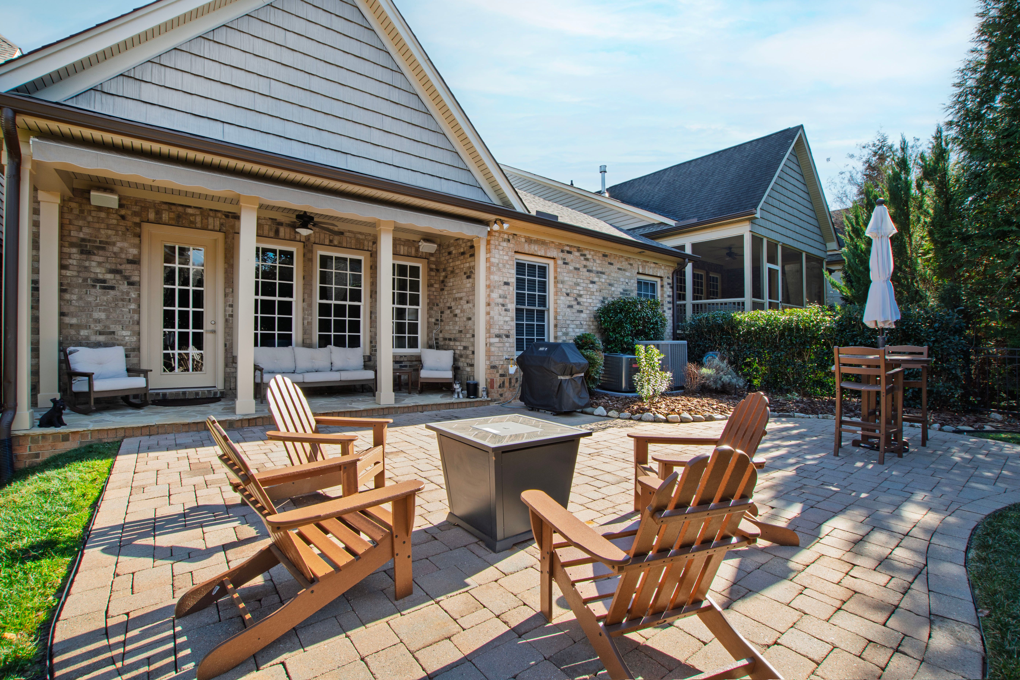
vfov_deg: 77.3
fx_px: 425
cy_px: 340
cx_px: 510
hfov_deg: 100.4
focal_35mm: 15
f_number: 8
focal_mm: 10
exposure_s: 1/40
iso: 100
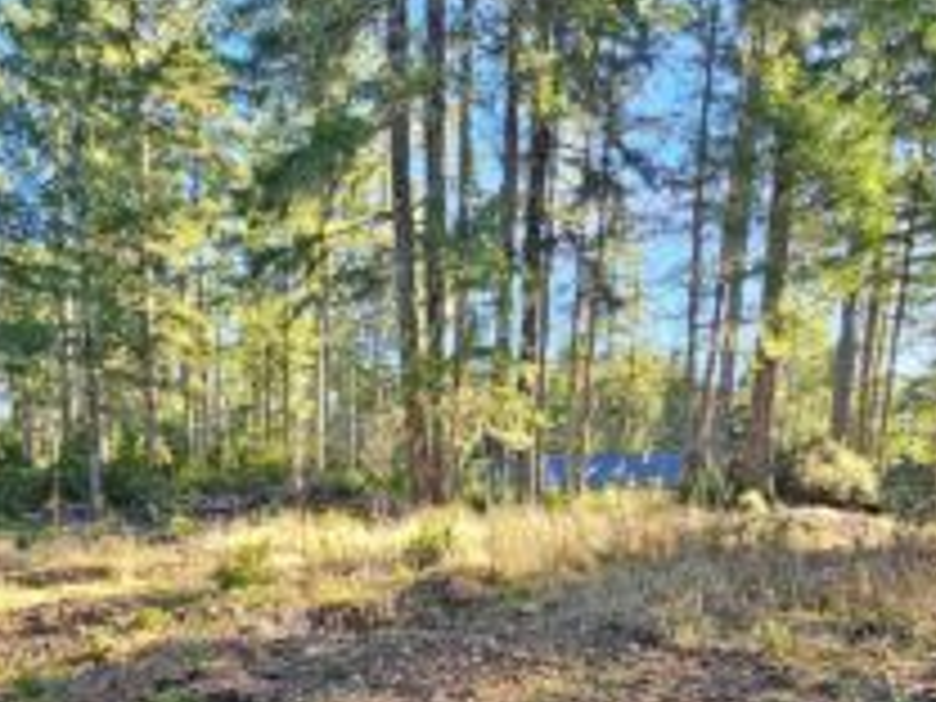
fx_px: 676
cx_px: 428
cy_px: 634
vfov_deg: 48.9
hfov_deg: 69.3
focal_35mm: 25
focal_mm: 2.2
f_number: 2.2
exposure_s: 1/120
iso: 80
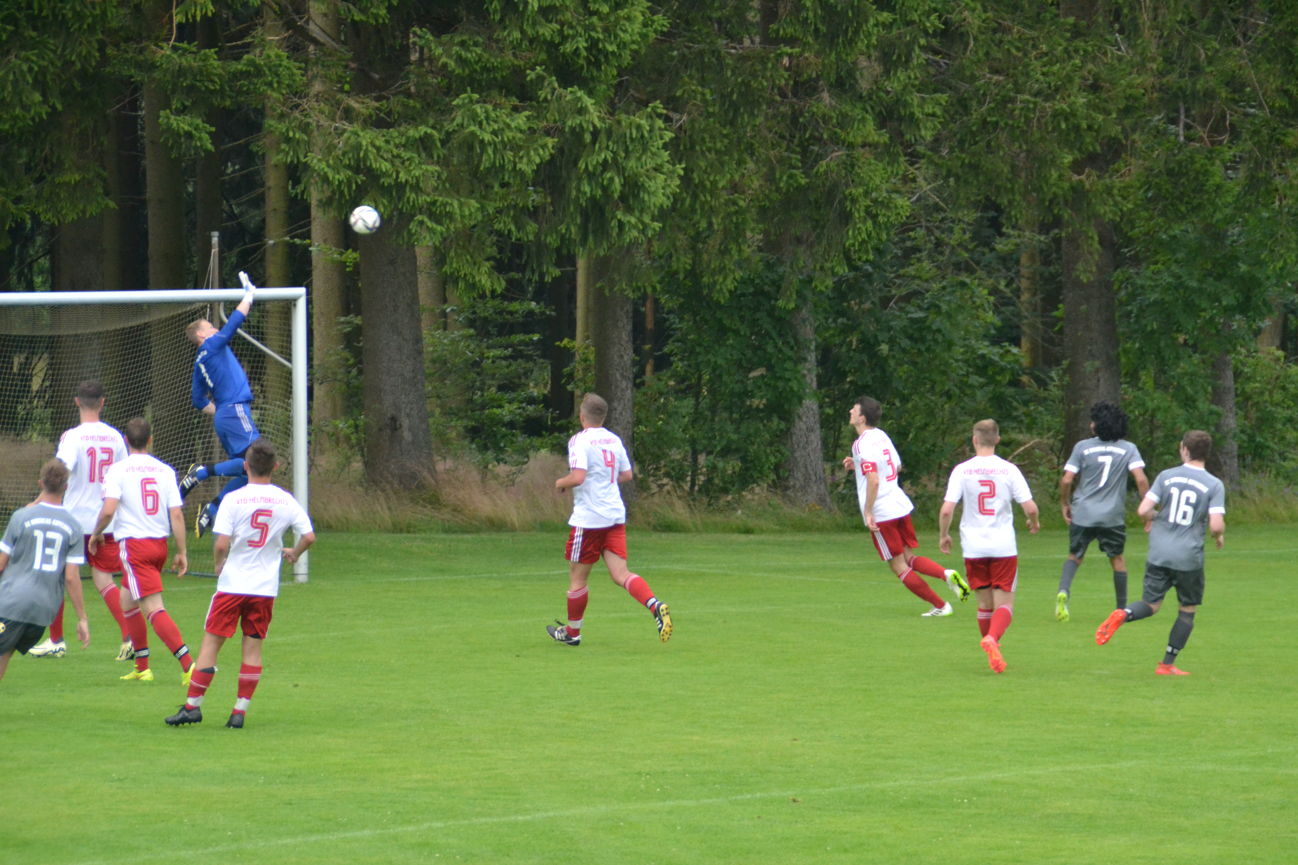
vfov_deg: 6.1
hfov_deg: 9.1
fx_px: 8112
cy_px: 432
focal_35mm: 225
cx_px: 649
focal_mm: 150
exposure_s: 1/500
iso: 2000
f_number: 6.3
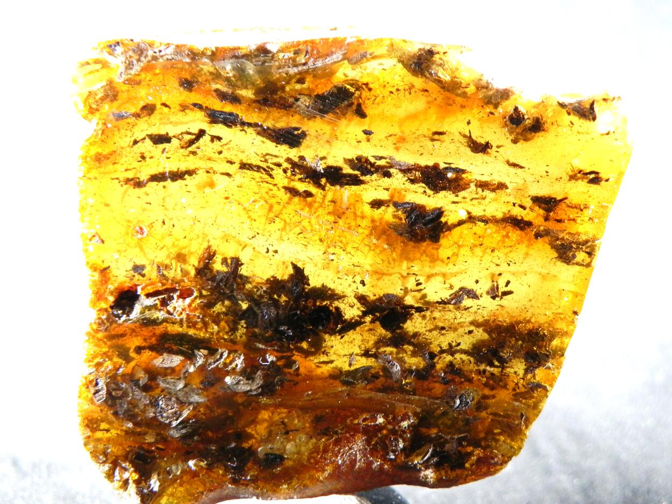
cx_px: 336
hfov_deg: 29.4
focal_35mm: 66
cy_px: 252
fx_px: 1282
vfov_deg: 22.3
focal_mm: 11.8
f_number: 3.5
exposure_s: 1/15.6
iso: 400
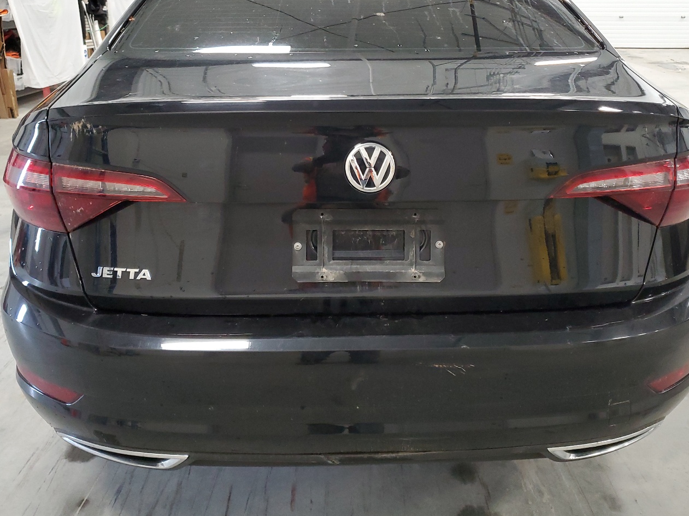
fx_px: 657
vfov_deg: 42.8
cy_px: 221
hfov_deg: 55.3
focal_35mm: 33
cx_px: 358
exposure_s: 1/60.2
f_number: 1.5
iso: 224
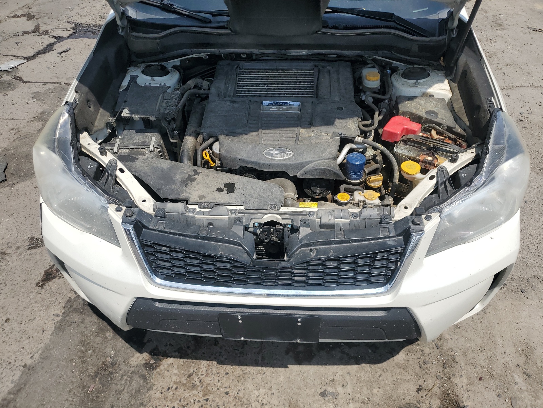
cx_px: 272
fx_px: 408
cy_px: 204
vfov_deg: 53.1
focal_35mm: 26
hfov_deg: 67.3
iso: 50
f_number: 1.5
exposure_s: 1/3333
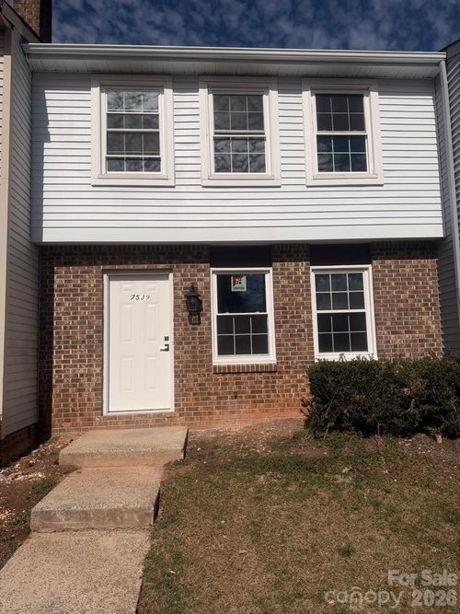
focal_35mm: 24
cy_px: 307
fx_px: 425
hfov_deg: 56.8
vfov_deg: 71.6
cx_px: 230
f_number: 1.78
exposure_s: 1/22727
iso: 80
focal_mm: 6.76
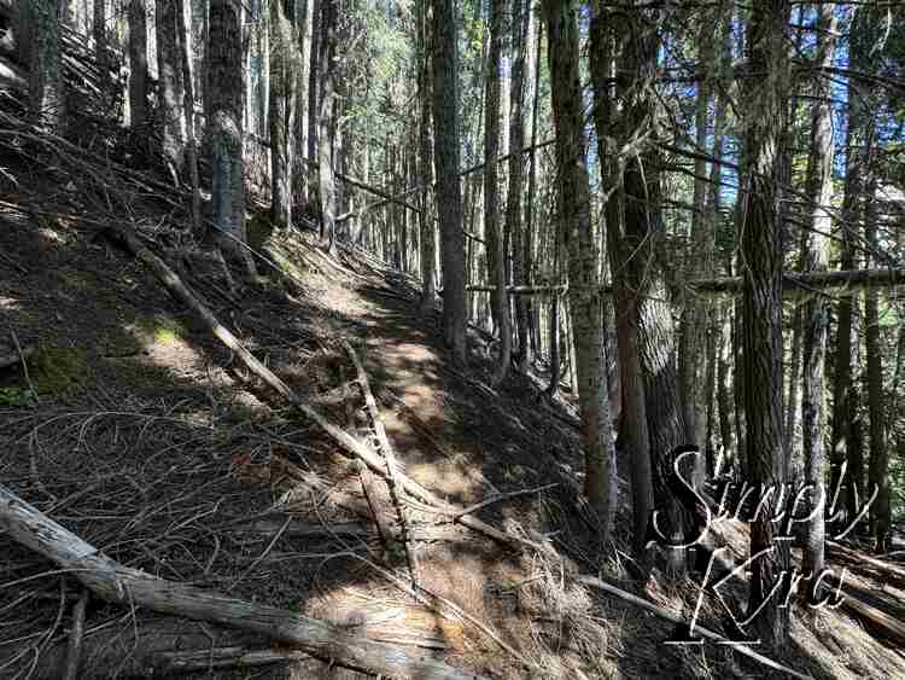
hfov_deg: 102.0
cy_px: 340
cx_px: 452
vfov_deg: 85.7
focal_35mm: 14
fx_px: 366
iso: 125
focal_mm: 2.22
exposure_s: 1/99
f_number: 2.2
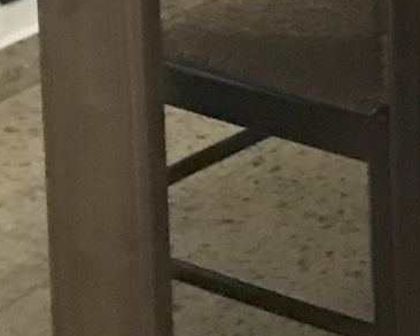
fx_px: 2375
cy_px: -519
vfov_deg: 7.5
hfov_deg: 8.9
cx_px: 1094
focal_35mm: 191
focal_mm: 3.99
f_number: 1.8
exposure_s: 1/7
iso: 80
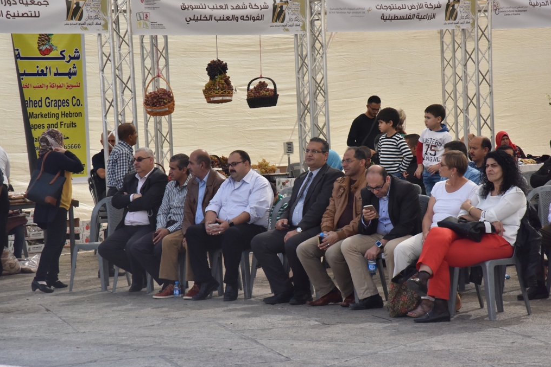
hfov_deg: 18.1
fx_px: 1730
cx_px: 277
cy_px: 182
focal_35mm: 113
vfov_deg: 12.1
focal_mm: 112
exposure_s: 1/1000
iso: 1600
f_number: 18
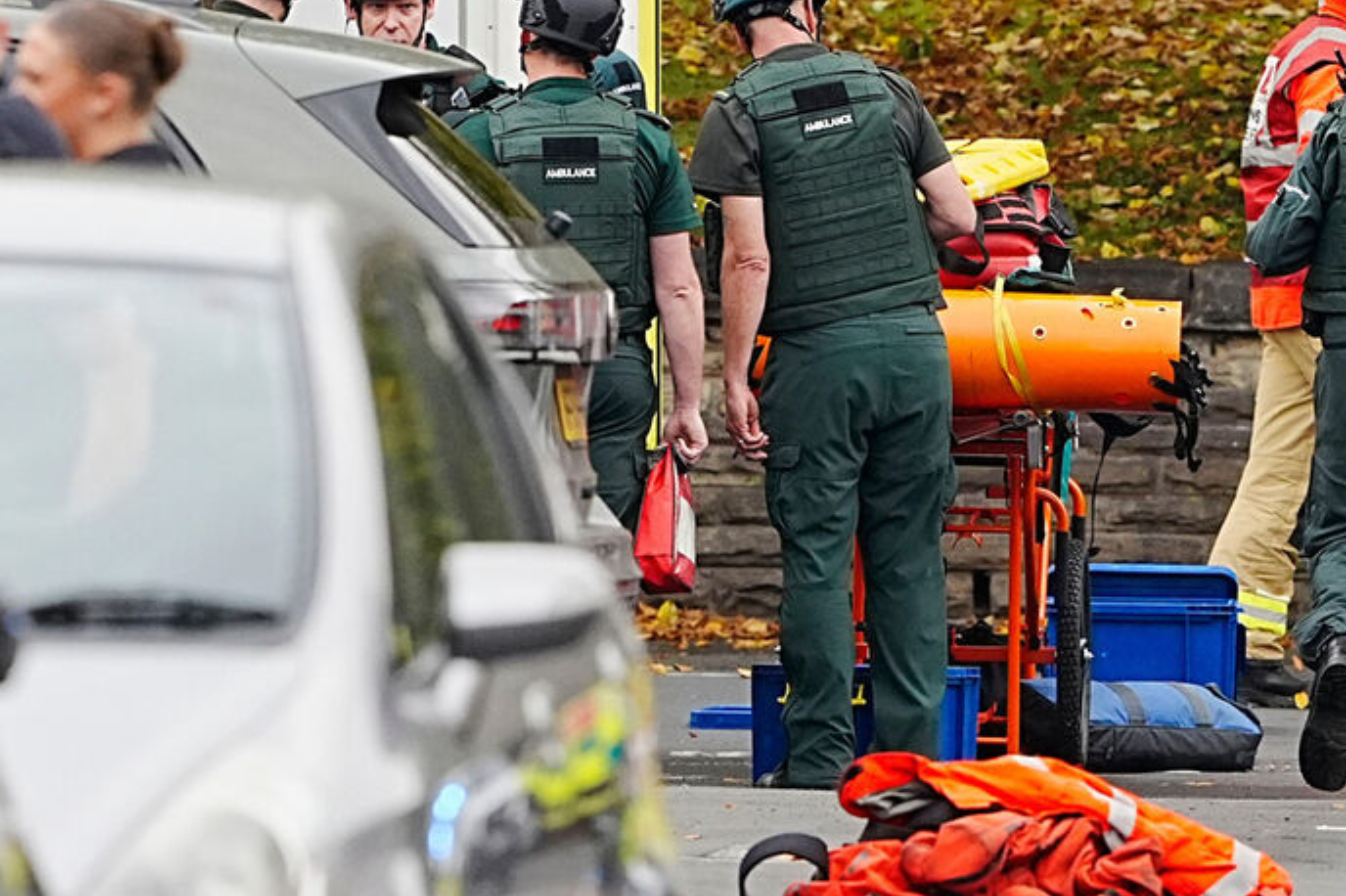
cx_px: 786
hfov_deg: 2.5
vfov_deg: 1.7
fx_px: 30381
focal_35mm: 813
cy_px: 439
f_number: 5.6
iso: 2000
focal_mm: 400
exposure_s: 1/1600
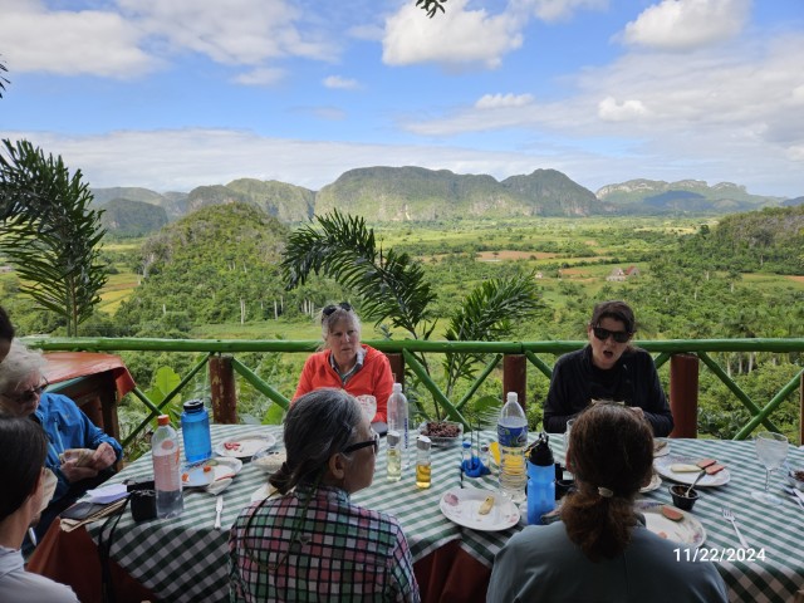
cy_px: 302
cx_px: 402
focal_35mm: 23
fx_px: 534
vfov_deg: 58.9
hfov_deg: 73.9
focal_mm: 5.4
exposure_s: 1/511
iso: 25
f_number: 1.8
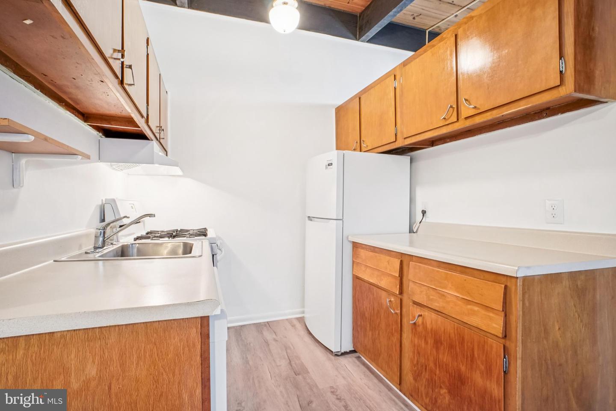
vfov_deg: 72.1
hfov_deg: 95.0
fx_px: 282
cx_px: 308
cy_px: 206
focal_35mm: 16
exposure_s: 1/4
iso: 500
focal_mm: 11
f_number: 8
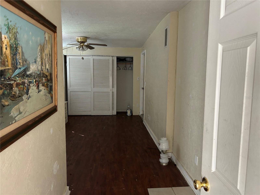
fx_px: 195
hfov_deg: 67.3
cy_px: 98
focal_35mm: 26
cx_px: 130
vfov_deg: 53.1
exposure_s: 1/60
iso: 250
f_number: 1.5
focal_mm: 5.7
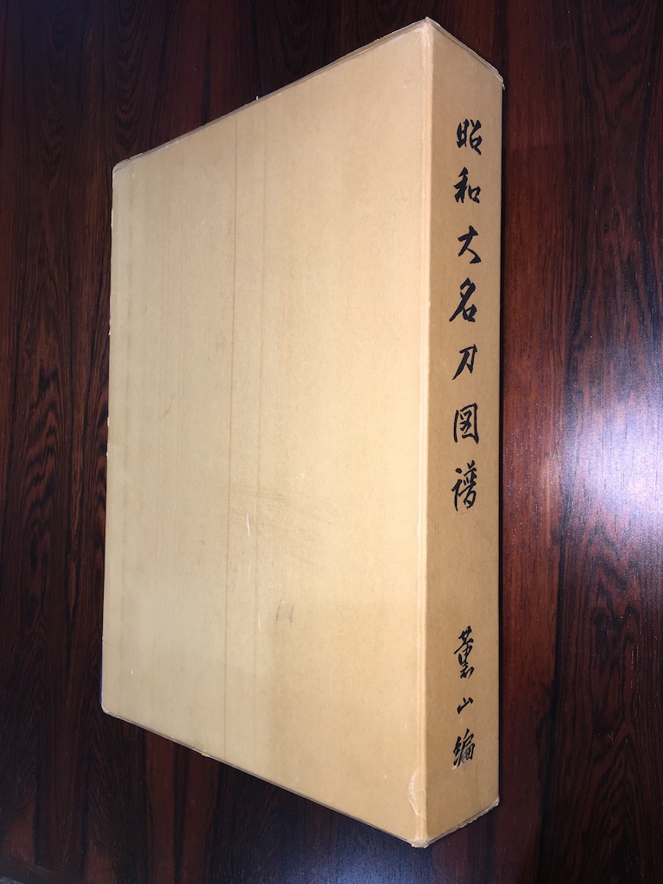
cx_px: 332
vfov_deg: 61.7
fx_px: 741
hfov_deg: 48.2
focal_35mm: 29
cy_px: 442
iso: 40
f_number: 2.2
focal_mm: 4.15
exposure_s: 1/30
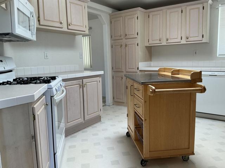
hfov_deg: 63.4
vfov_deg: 49.7
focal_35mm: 28
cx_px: 112
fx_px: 182
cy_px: 84
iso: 40
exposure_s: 1/120
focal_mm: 3
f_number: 1.8
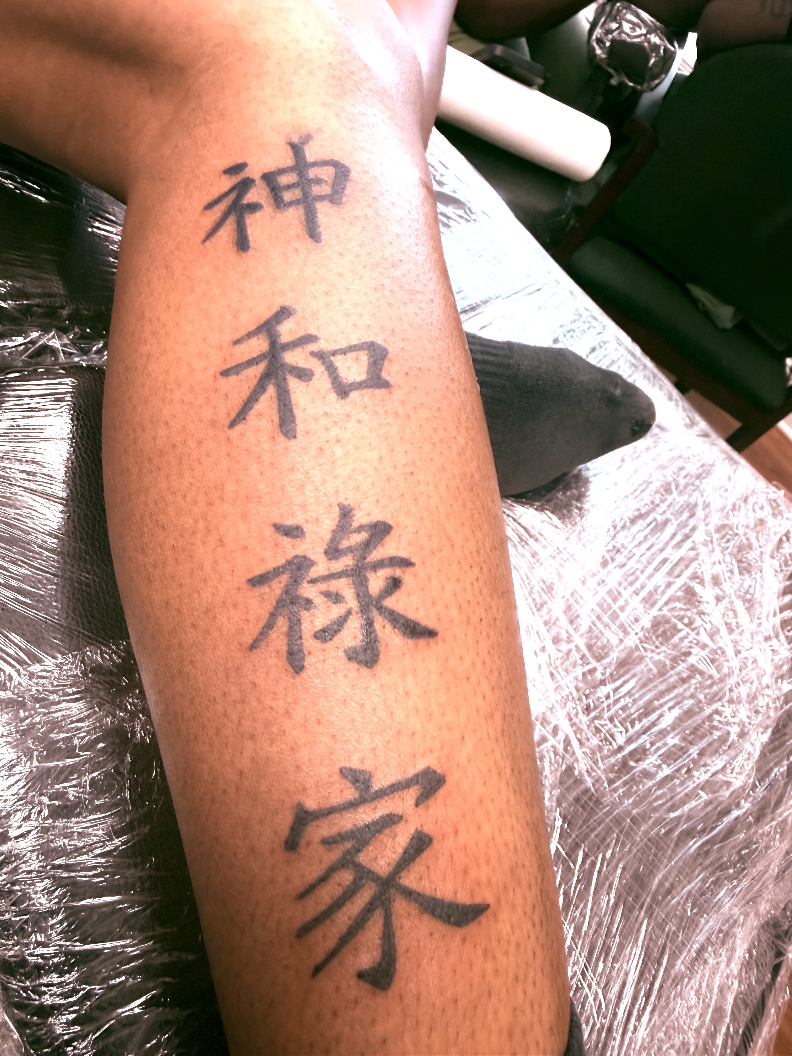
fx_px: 732
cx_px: 396
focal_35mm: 24
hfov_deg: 56.8
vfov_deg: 71.6
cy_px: 528
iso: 160
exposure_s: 1/60
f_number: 2.2
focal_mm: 2.22
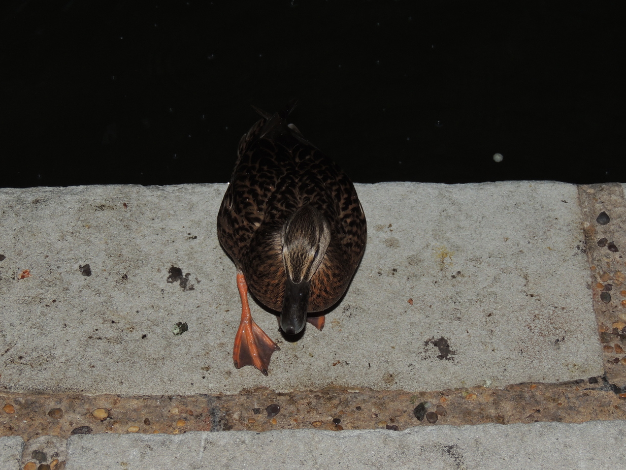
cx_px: 318
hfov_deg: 18.0
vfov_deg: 13.6
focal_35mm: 109
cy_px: 238
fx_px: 1971
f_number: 4.2
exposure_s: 1/60
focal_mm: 18.7
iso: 200
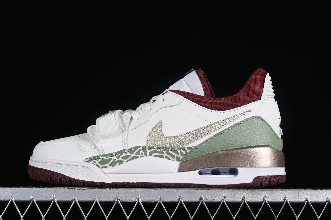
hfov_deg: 24.2
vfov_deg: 16.3
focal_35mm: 84
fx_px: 772
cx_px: 156
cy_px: 112
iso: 160
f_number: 8
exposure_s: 1/80
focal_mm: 50
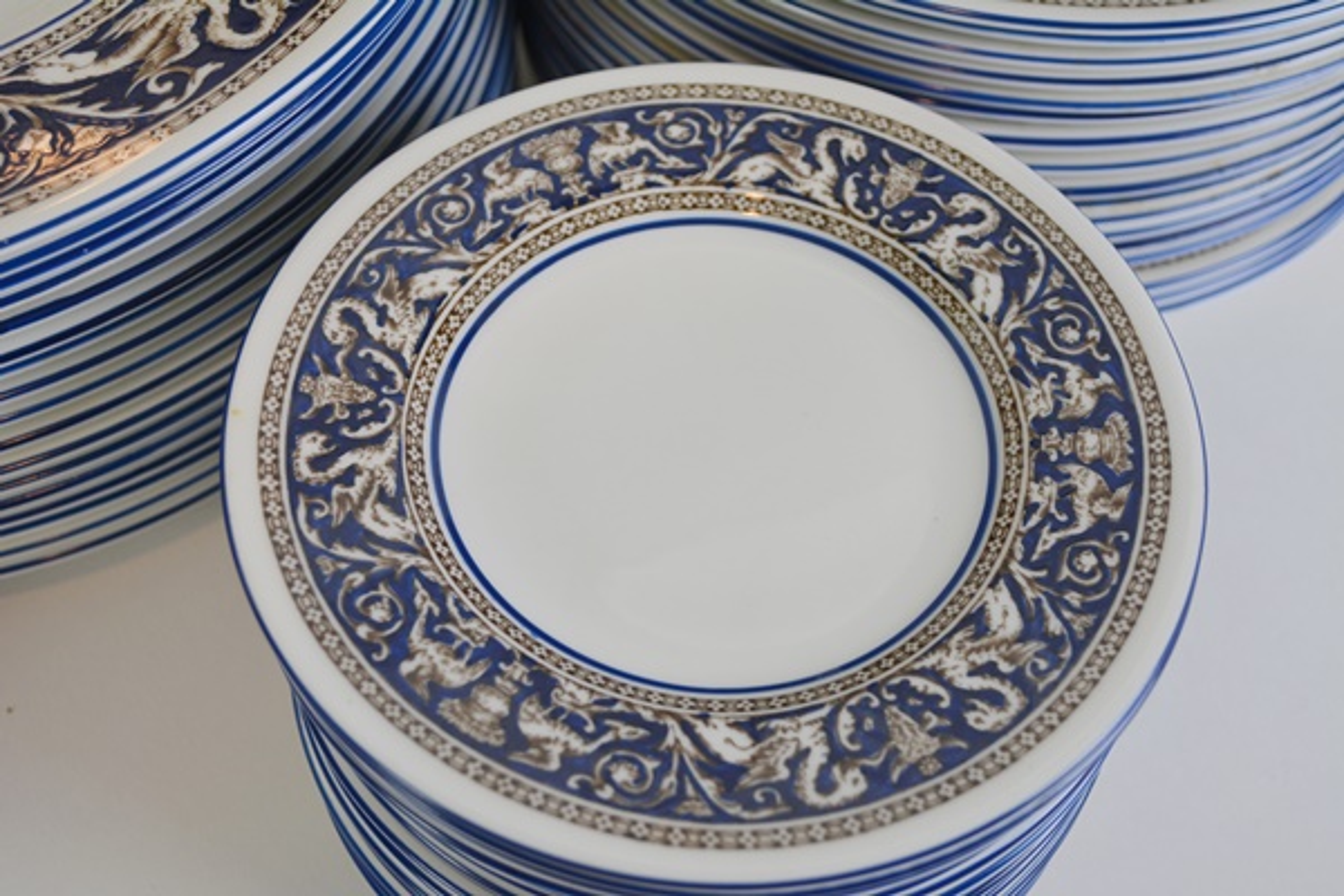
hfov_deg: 43.6
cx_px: 672
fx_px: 1680
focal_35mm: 45
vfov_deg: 29.9
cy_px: 448
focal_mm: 30
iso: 400
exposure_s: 1/125
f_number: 5.6
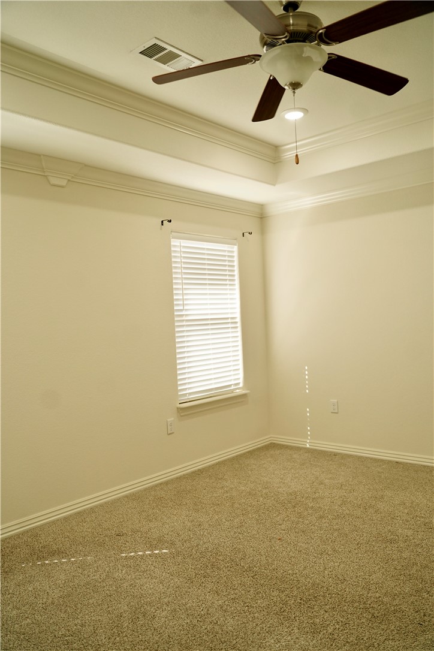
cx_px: 217
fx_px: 524
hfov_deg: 45.0
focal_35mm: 29
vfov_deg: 63.7
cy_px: 326
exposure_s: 1/160
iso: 1250
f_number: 2.8
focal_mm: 29
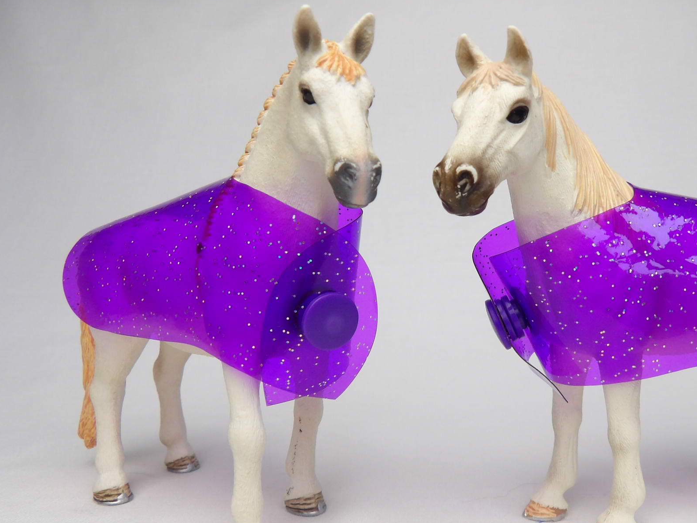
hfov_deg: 57.6
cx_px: 441
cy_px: 303
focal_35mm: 31
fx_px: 624
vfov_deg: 45.3
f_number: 3.2
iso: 100
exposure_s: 1/75
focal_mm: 4.3
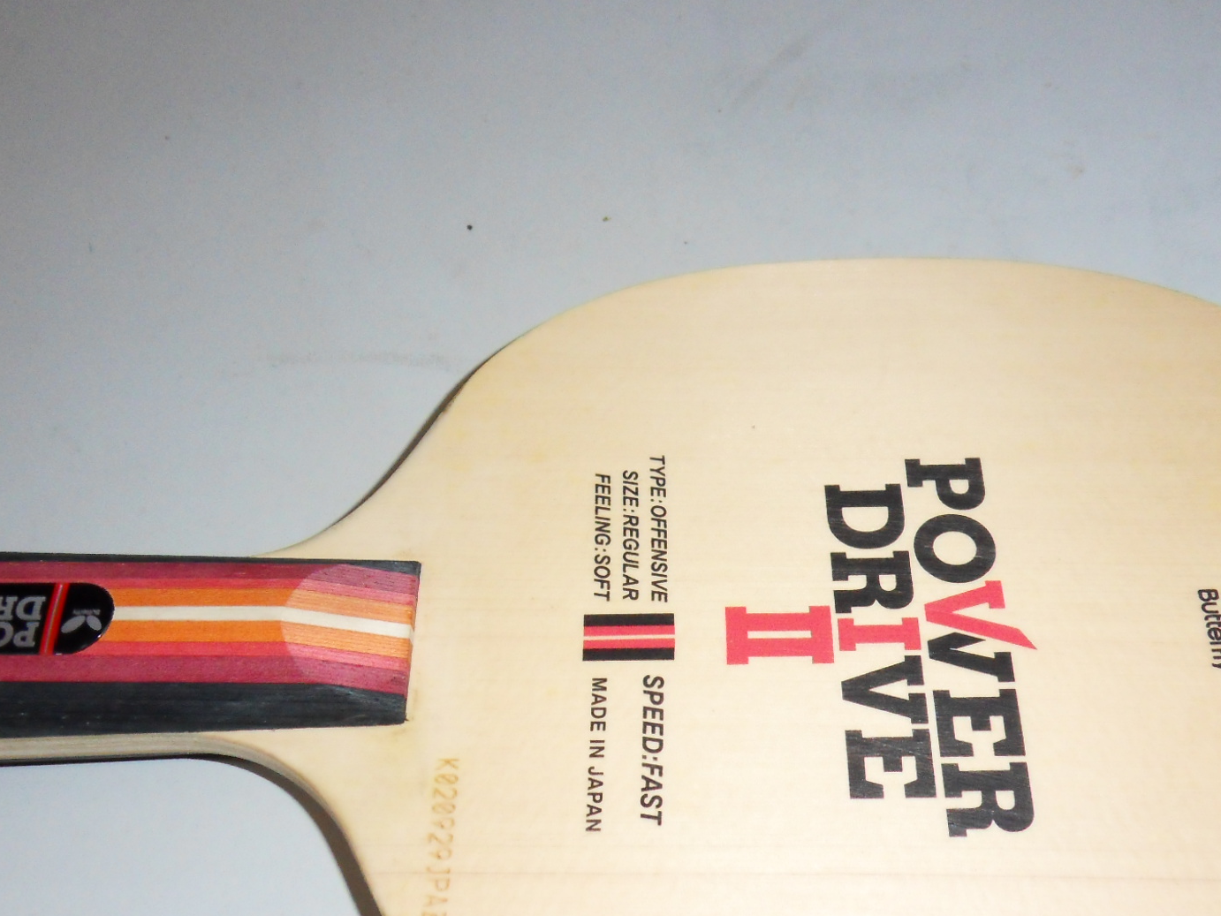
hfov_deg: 46.7
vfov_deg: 35.7
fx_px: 1411
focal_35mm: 40
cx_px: 676
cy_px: 601
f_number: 3.5
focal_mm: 4.7
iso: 400
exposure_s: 1/45
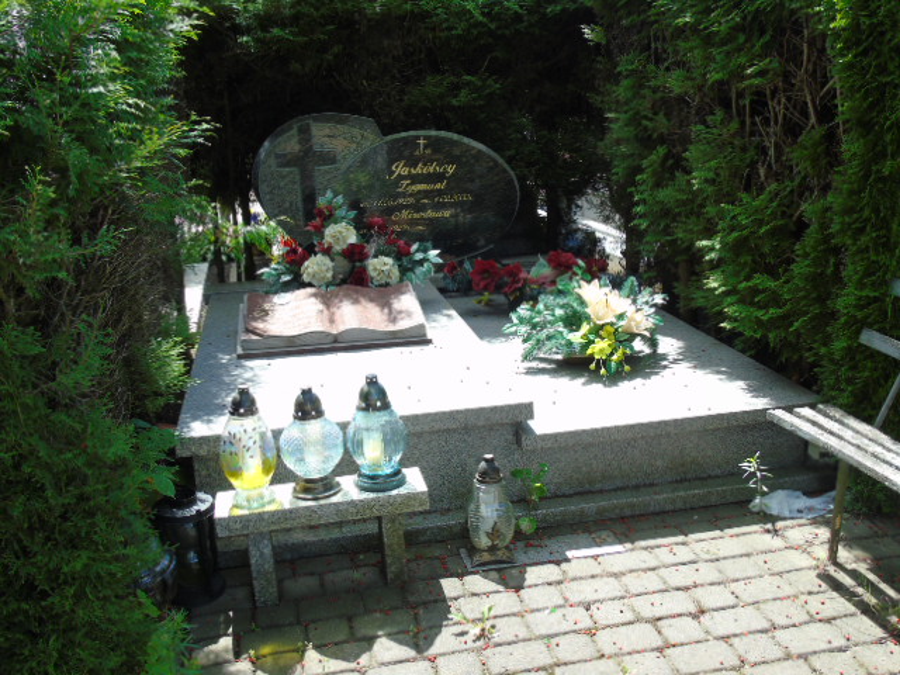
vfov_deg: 41.8
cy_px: 338
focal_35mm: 34
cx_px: 450
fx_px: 884
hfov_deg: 54.0
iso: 80
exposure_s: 1/160
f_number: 3.8
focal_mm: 6.1
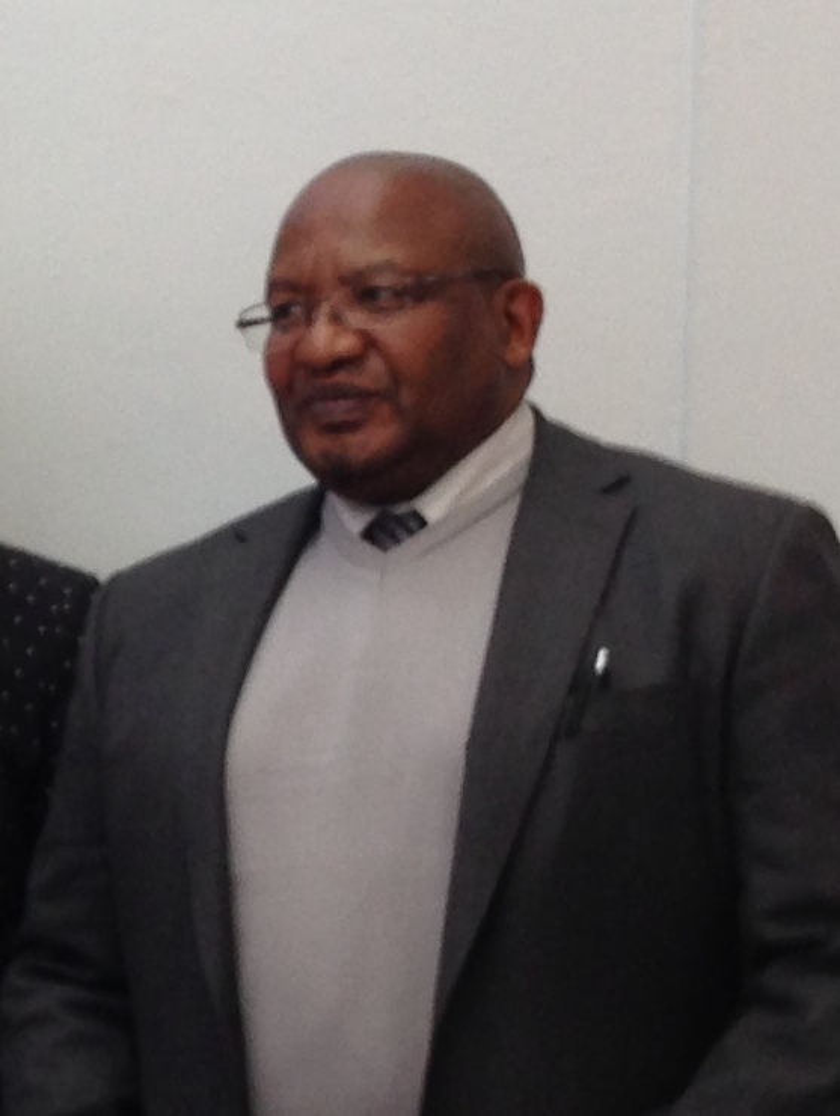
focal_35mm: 33
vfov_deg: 55.3
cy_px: 558
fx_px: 1065
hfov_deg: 43.0
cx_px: 420
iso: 50
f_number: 2.4
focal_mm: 4.12
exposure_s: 1/20
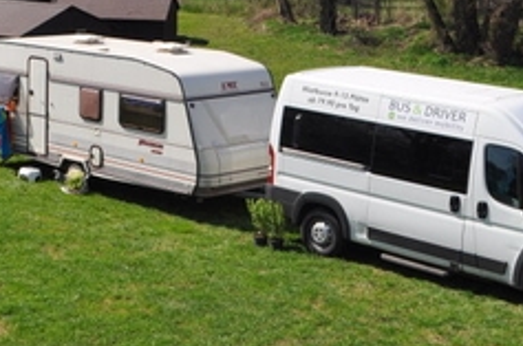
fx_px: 1174
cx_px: 64
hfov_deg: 24.5
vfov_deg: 16.6
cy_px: 54
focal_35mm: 81
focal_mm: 20
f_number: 10
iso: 200
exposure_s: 1/400
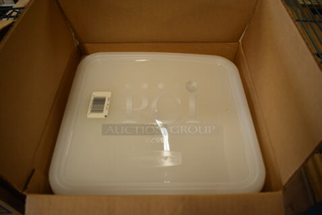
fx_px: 242
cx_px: 161
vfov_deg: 48.1
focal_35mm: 27
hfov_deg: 67.3
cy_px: 108
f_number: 3.5
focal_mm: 18
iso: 800
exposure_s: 1/160
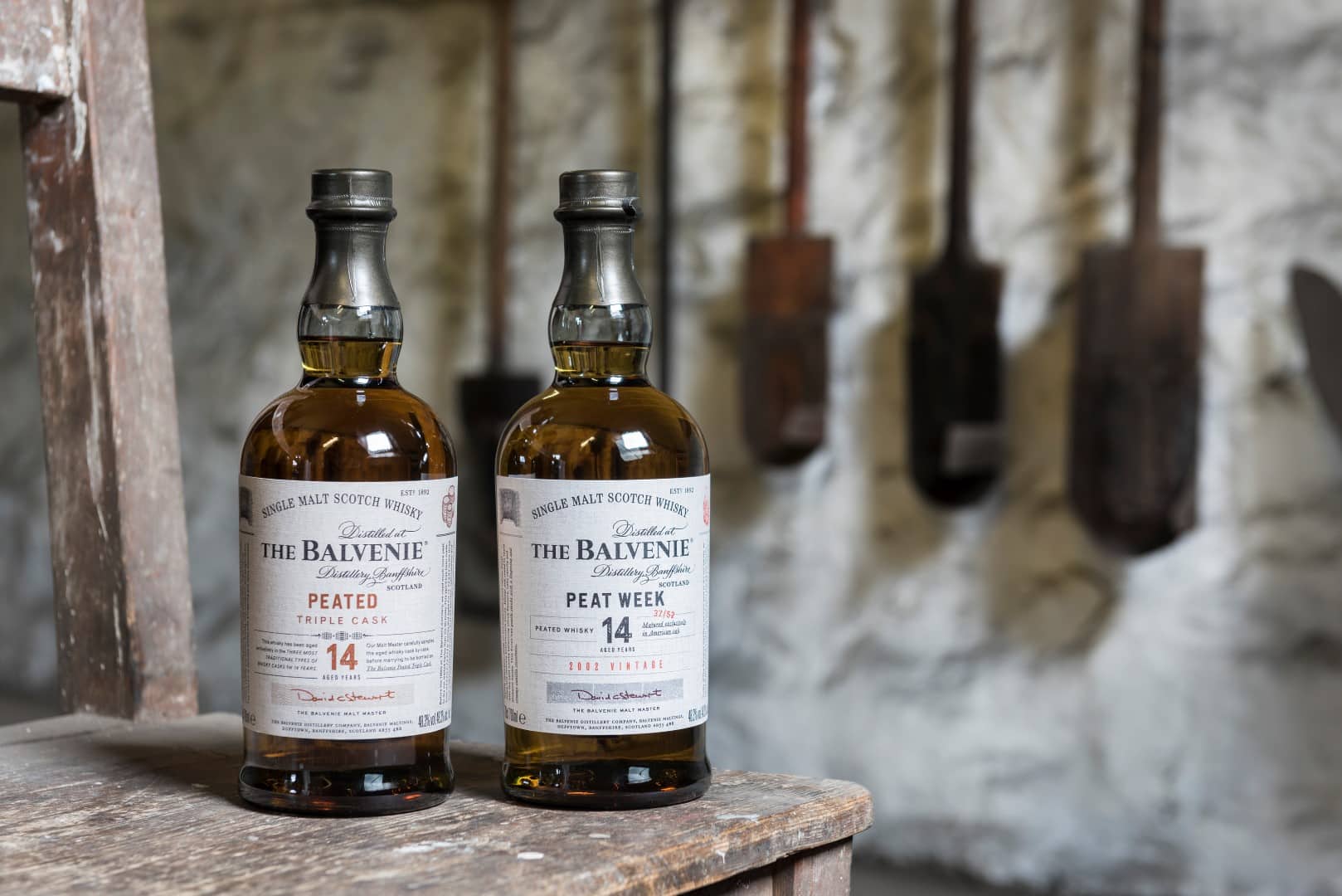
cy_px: 448
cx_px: 671
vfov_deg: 21.9
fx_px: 2312
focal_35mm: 62
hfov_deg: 32.4
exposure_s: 1/2
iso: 100
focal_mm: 62
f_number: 5.6
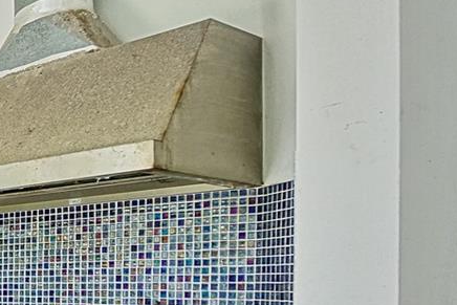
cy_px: 248
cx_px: -302
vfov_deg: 24.2
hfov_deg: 24.0
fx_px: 698
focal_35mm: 55
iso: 400
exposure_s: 1/500
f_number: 4
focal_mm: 10
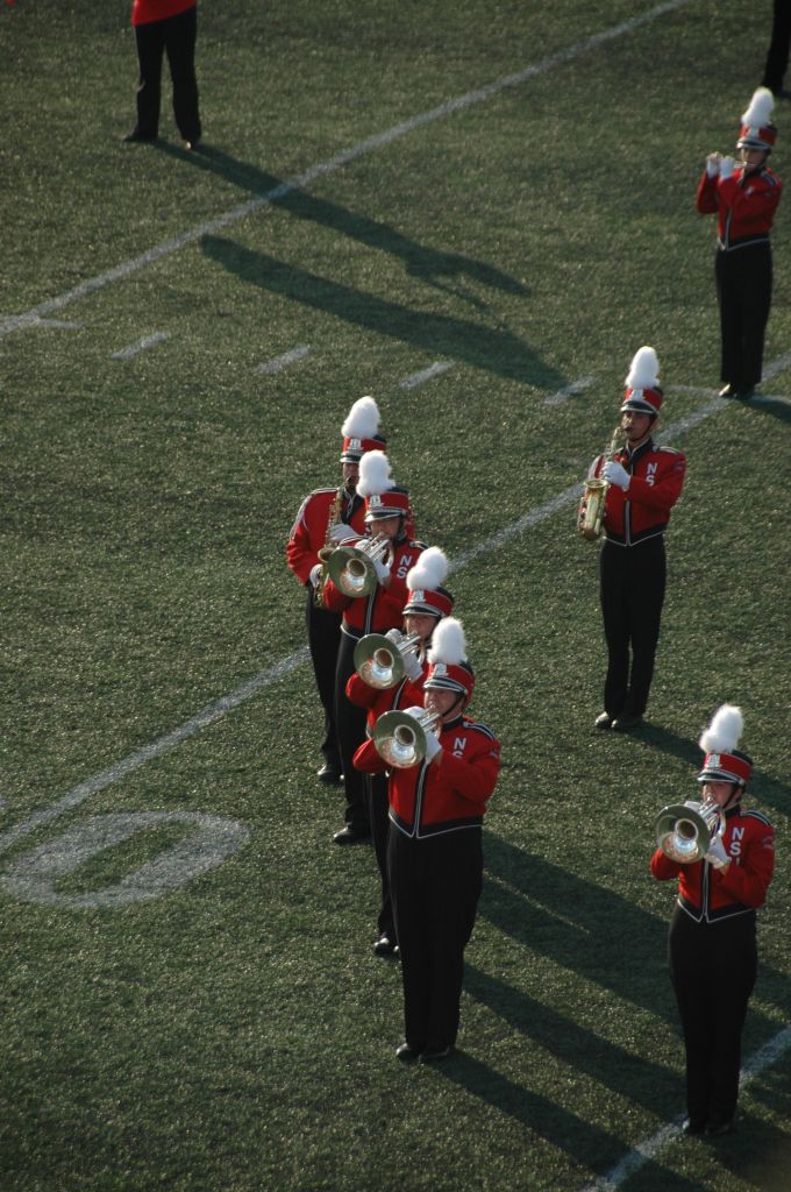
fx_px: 9914
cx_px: 396
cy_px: 596
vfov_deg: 6.9
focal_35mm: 300
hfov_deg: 4.6
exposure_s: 1/500
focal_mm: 200
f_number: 5.6
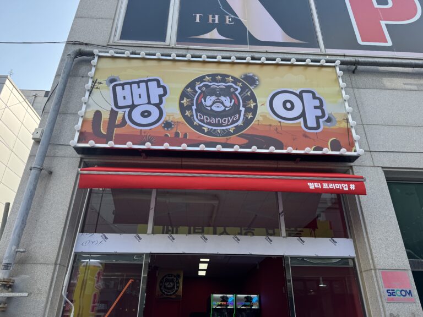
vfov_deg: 56.8
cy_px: 158
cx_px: 212
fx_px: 293
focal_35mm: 24
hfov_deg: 71.6
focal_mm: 6.76
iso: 80
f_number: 1.78
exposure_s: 1/842
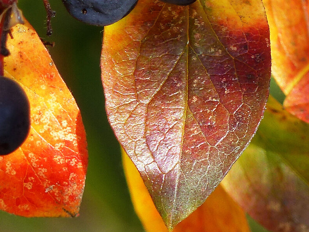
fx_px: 16041
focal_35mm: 1797
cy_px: -81
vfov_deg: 0.8
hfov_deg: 1.1
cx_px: 76
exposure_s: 1/160
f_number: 4
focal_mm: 107.3
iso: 100
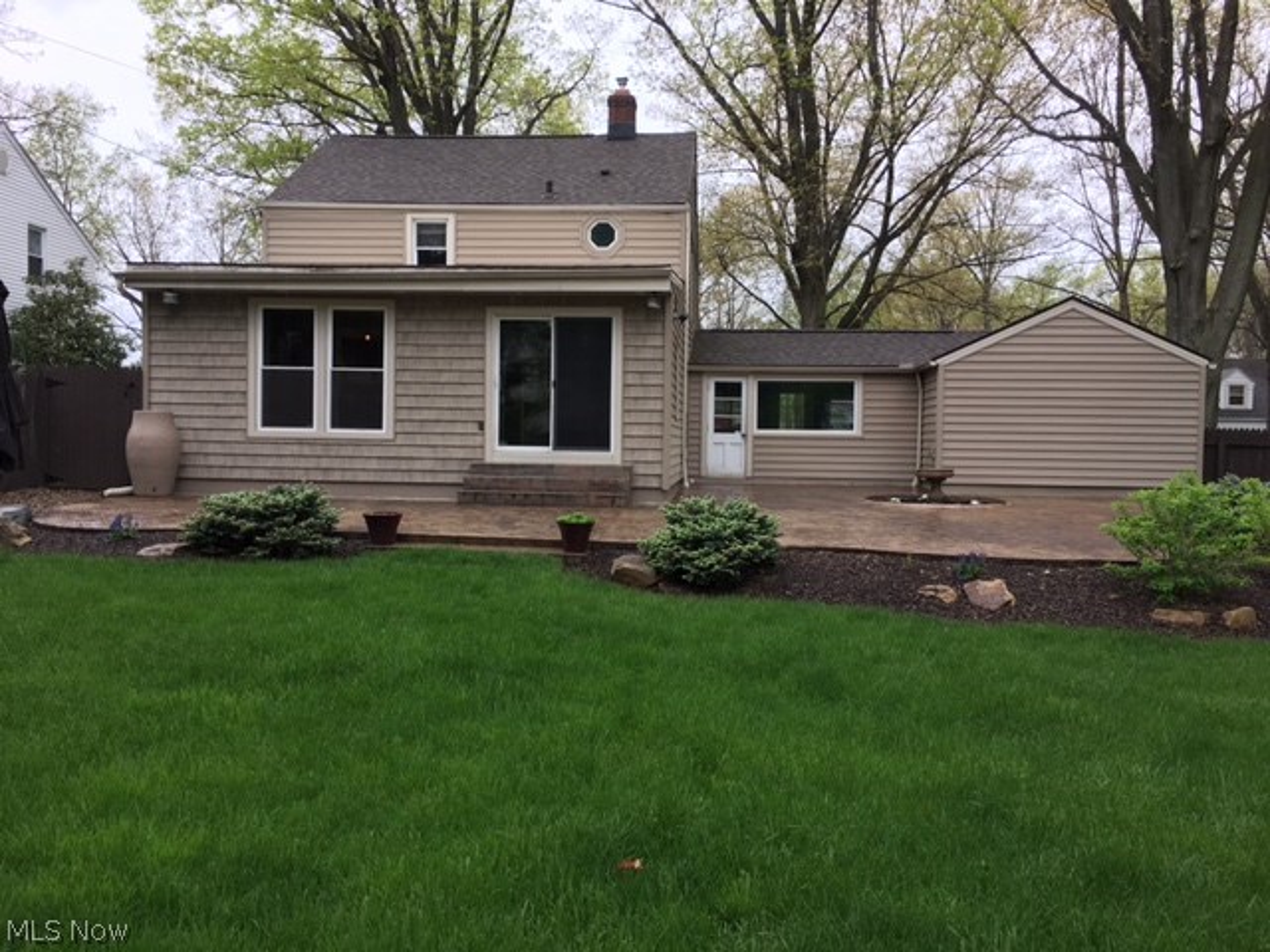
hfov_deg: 61.7
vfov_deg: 48.2
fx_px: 1064
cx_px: 635
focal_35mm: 29
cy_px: 476
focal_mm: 4.15
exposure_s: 1/120
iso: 25
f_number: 2.2
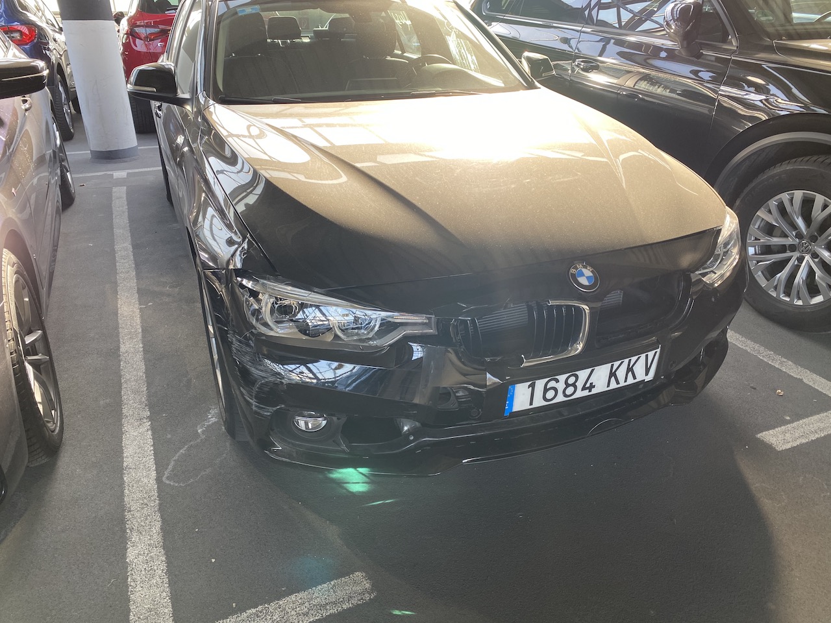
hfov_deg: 67.3
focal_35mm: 26
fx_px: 624
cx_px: 416
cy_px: 312
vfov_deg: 53.1
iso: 64
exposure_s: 1/121
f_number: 1.8
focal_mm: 4.25
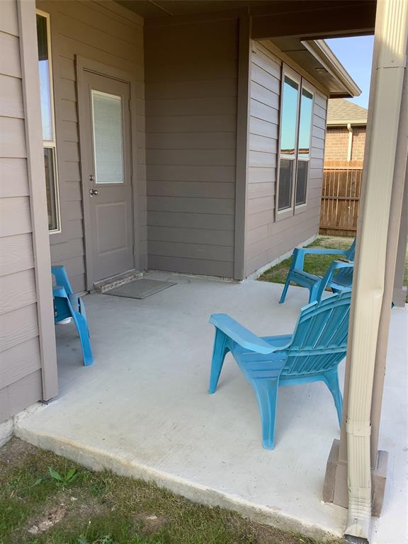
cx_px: 204
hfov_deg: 45.4
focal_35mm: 31
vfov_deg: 58.4
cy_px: 272
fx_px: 487
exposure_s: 1/125
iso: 25
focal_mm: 3.3
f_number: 2.4
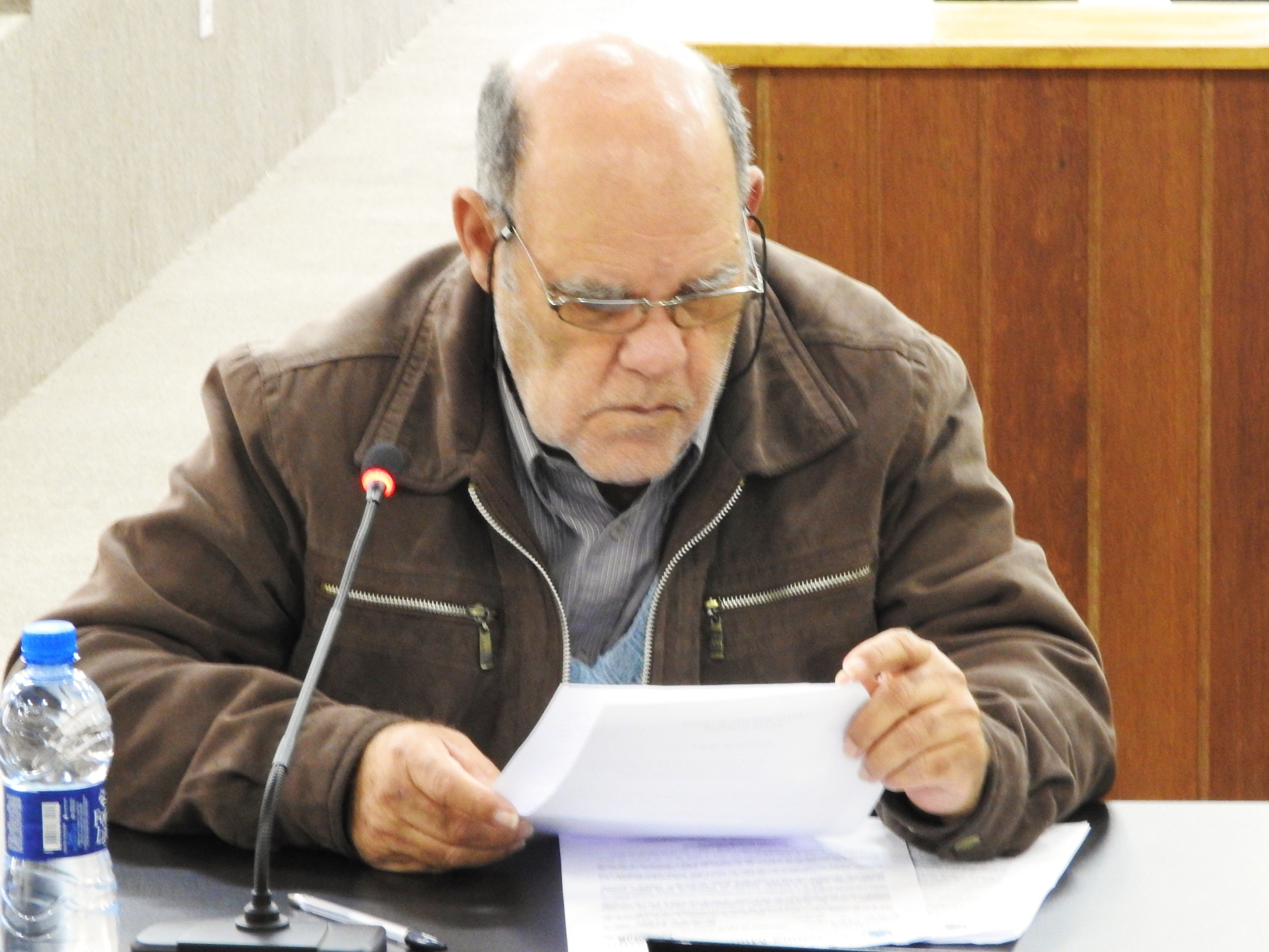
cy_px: 481
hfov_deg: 10.1
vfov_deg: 7.6
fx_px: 7150
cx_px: 632
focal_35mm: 195
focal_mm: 32.2
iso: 800
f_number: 7.6
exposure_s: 1/2.5
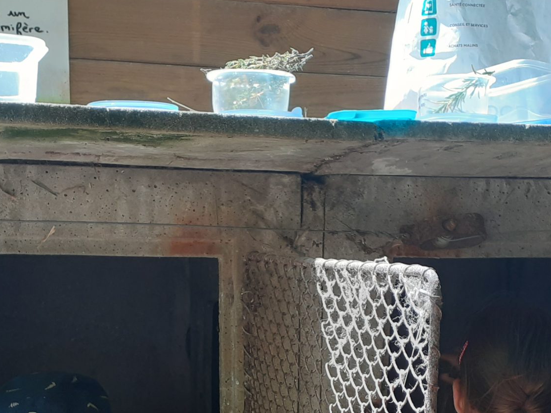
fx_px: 987
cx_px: 287
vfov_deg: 22.6
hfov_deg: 31.2
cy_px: 421
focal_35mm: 62
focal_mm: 3.6
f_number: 1.9
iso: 40
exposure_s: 1/130
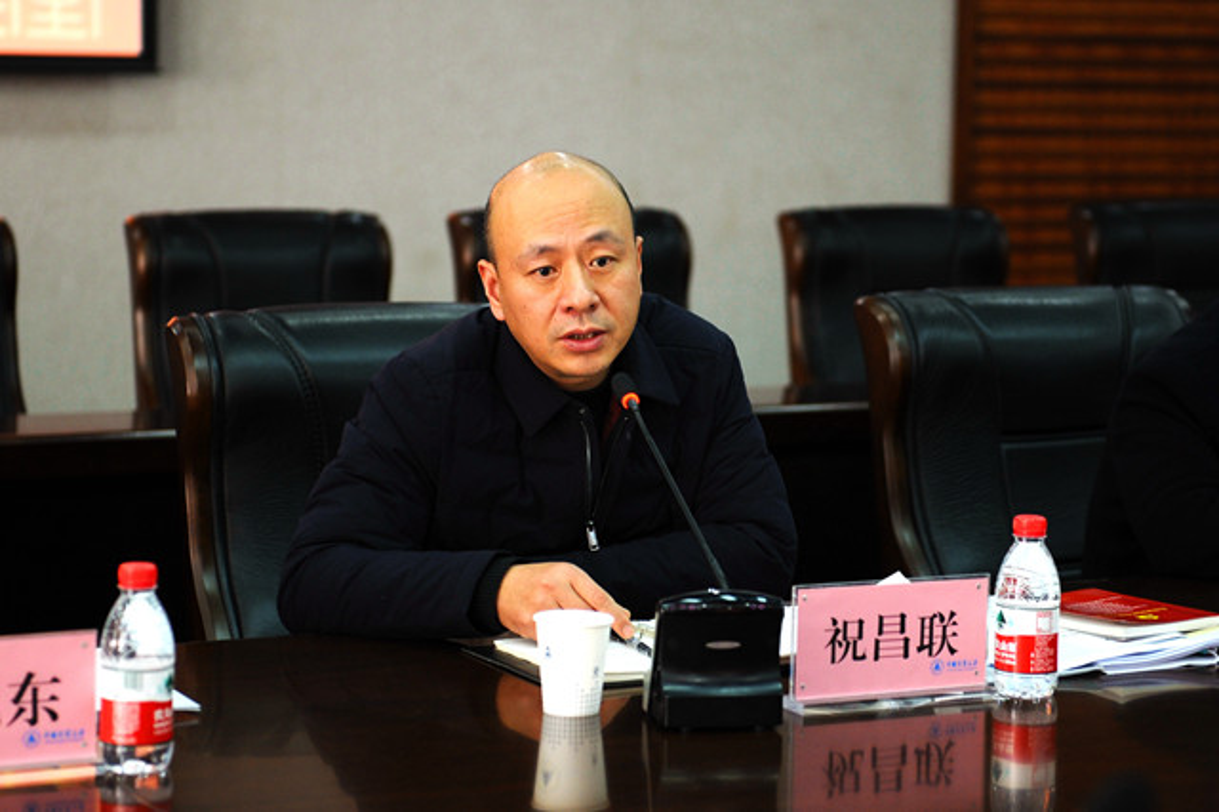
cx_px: 610
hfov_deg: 28.9
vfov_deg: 19.4
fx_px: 2369
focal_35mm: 70
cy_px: 406
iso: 1000
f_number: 2.8
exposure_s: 1/125
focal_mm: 70
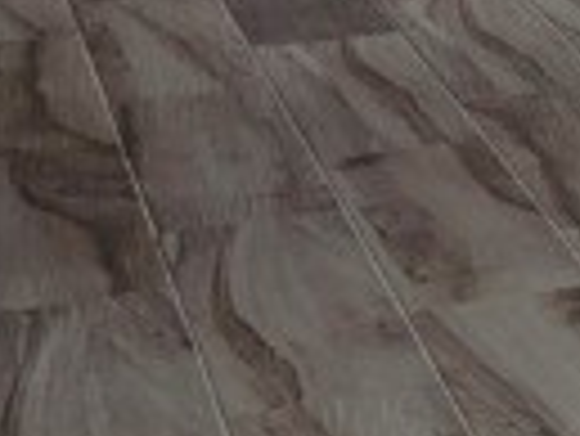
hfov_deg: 7.6
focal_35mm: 183
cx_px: 2271
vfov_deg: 7.8
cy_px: -391
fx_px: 3069
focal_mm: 6.3
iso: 80
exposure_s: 1/1756
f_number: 1.7
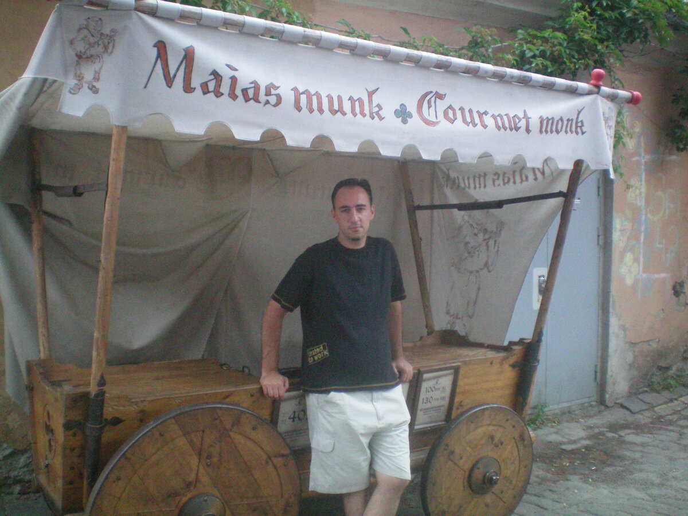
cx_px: 344
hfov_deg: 49.0
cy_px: 258
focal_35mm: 38
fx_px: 755
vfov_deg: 37.7
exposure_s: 1/60
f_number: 3.1
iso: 400
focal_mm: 6.3
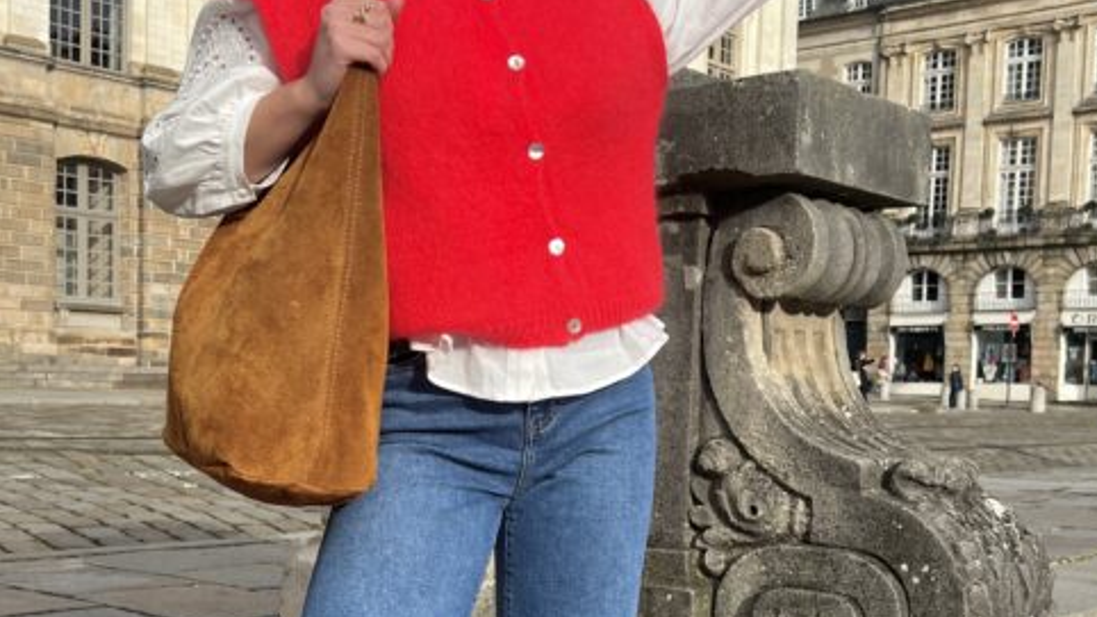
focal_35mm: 47
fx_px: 1367
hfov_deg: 43.7
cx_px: 498
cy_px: 464
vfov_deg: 25.1
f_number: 1.5
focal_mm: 5.7
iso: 50
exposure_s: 1/2841
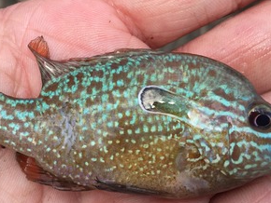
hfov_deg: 37.9
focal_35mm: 50
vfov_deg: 29.1
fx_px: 392
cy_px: 98
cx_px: 102
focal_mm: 4.15
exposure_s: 1/842
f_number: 2.2
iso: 32
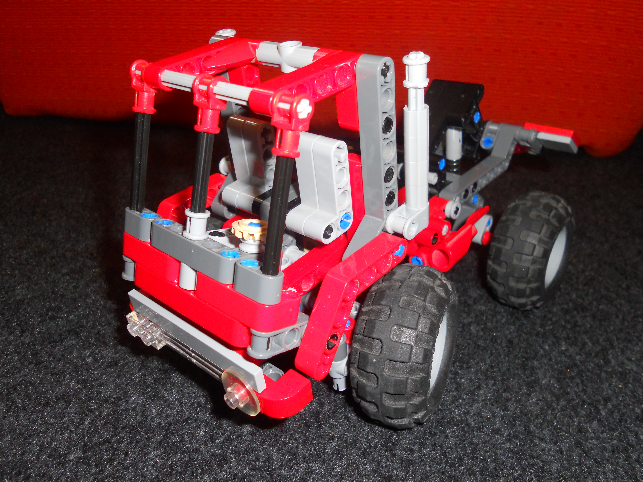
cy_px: 241
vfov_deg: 44.2
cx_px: 322
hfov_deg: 56.8
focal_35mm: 32
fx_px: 594
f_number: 8.8
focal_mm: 5.8
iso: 200
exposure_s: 1/25
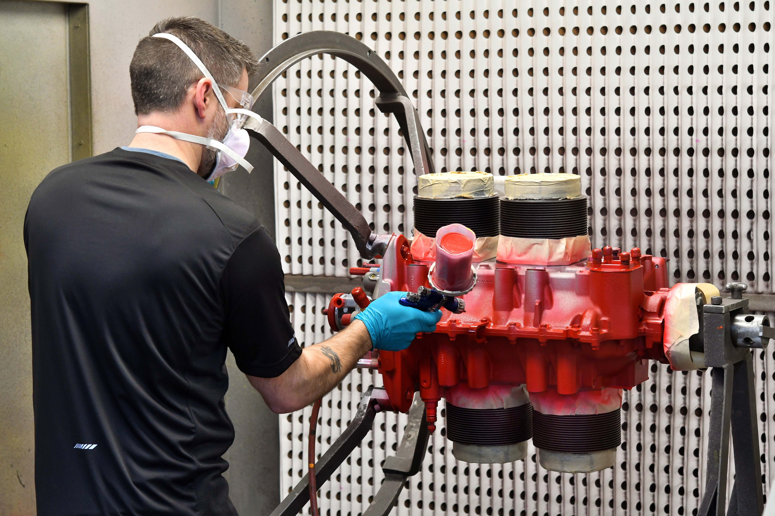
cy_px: 258
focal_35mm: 90
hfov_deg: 22.6
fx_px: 1937
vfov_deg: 15.2
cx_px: 388
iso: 800
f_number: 5.6
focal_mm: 60
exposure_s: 1/100
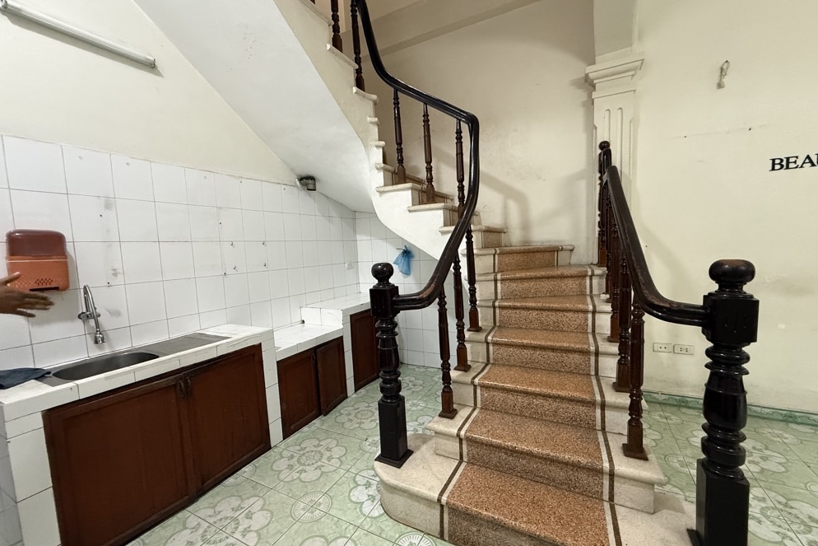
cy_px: 275
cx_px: 410
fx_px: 341
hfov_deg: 100.4
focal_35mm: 15
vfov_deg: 77.3
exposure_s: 1/50
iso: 500
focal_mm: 2.22
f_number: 2.2
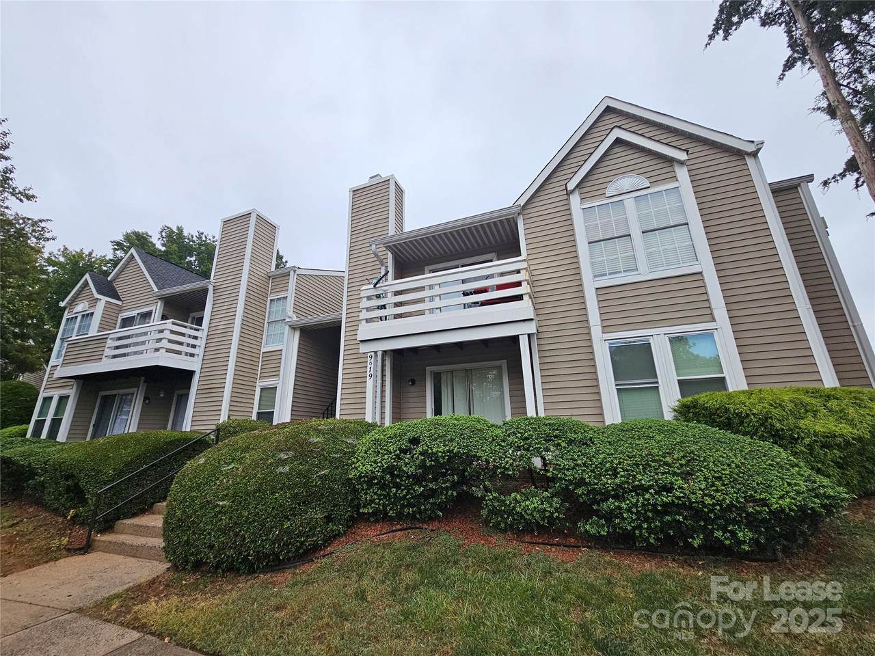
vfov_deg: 89.9
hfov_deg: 106.2
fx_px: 329
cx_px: 438
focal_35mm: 13
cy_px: 328
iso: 64
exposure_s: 1/746
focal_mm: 2.2
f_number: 2.2
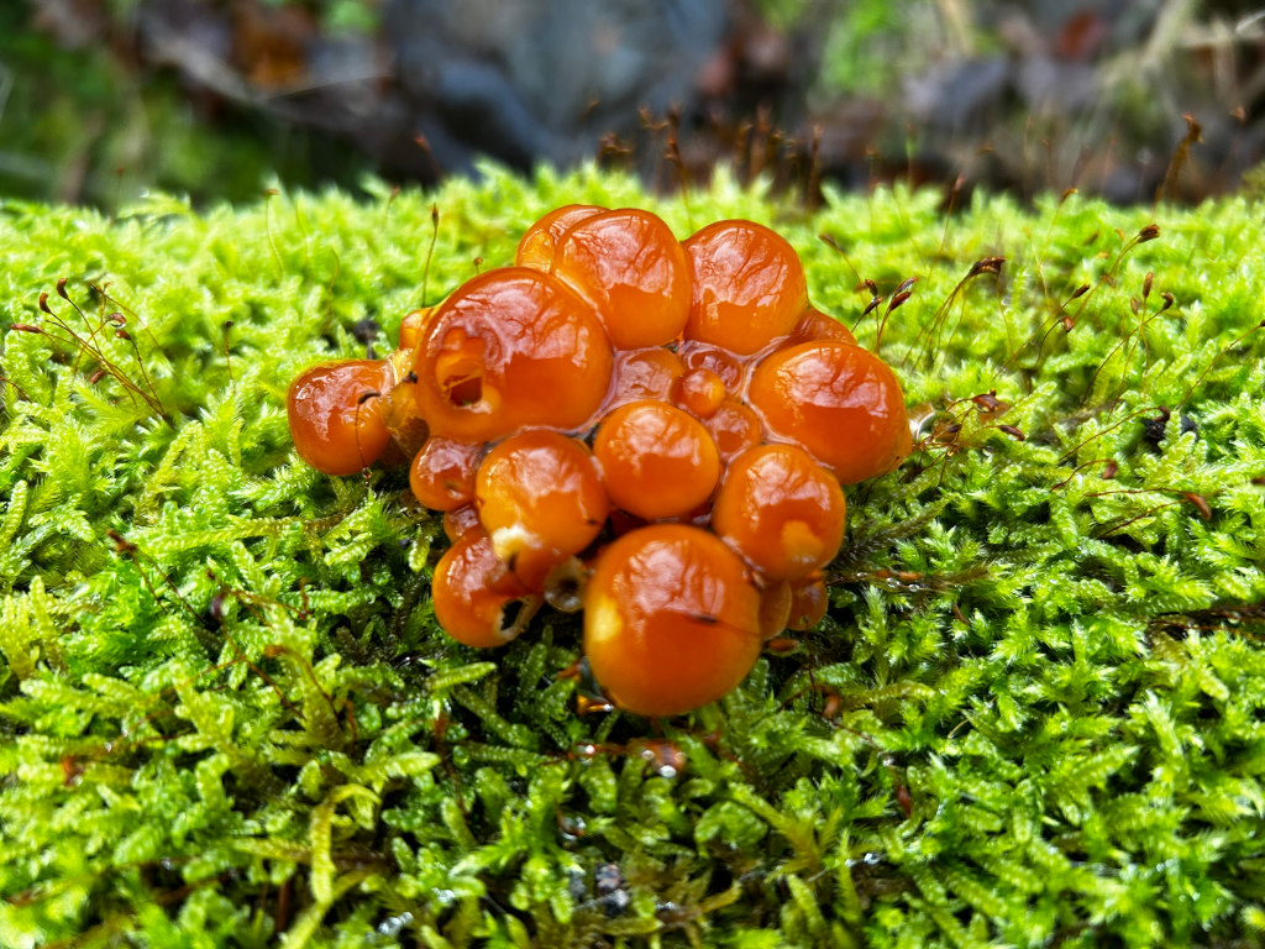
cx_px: 632
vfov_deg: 53.1
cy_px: 474
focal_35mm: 26
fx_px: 950
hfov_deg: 67.3
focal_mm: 5.7
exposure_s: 1/121
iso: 100
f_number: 1.5
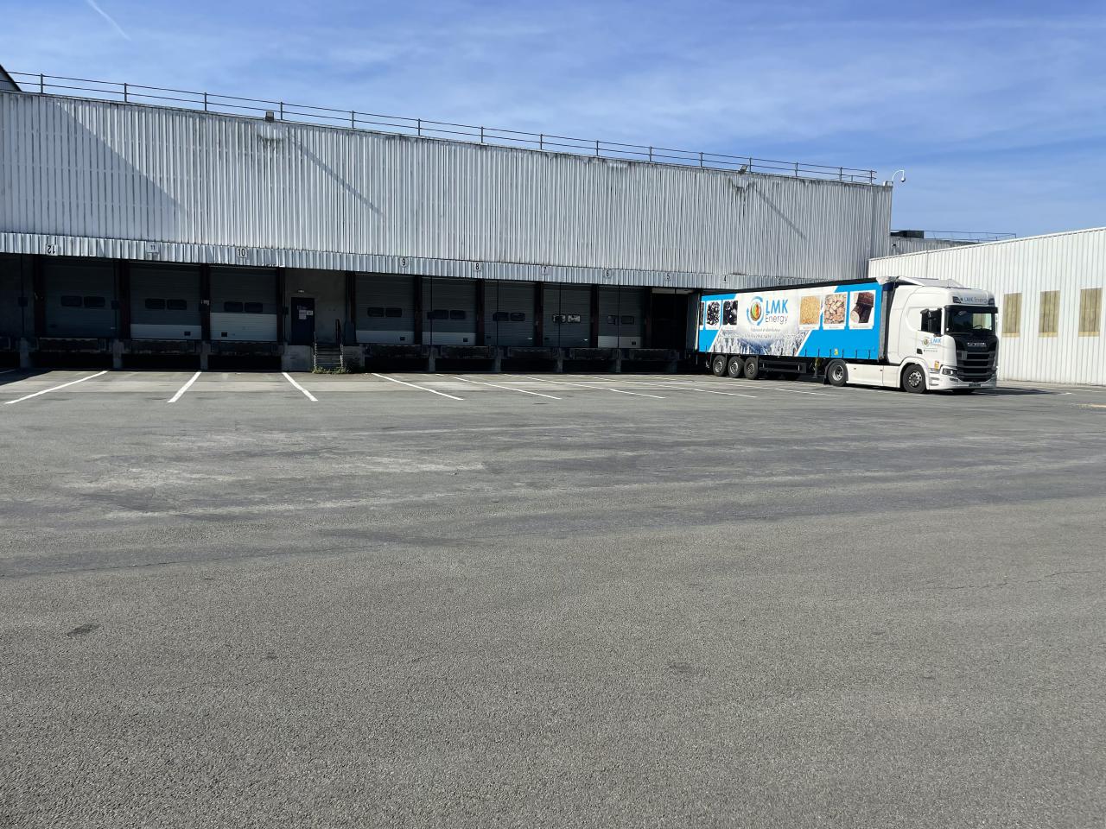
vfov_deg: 53.1
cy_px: 414
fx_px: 831
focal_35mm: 26
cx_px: 553
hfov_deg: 67.3
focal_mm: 4.2
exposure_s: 1/3509
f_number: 1.6
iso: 32
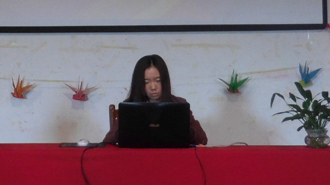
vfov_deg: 11.1
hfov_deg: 19.9
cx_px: 93
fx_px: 936
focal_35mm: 107
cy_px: -45
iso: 360
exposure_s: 1/30
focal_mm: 7
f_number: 3.9
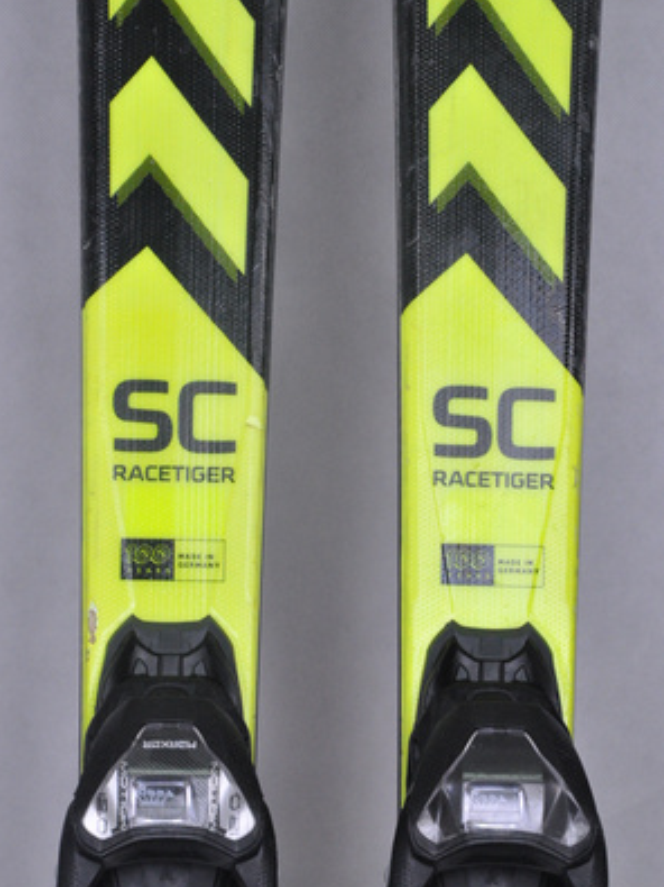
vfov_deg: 11.5
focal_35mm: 173
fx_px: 4415
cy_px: 436
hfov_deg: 8.6
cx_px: 333
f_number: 9.5
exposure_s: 1/125
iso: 3200
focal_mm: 105
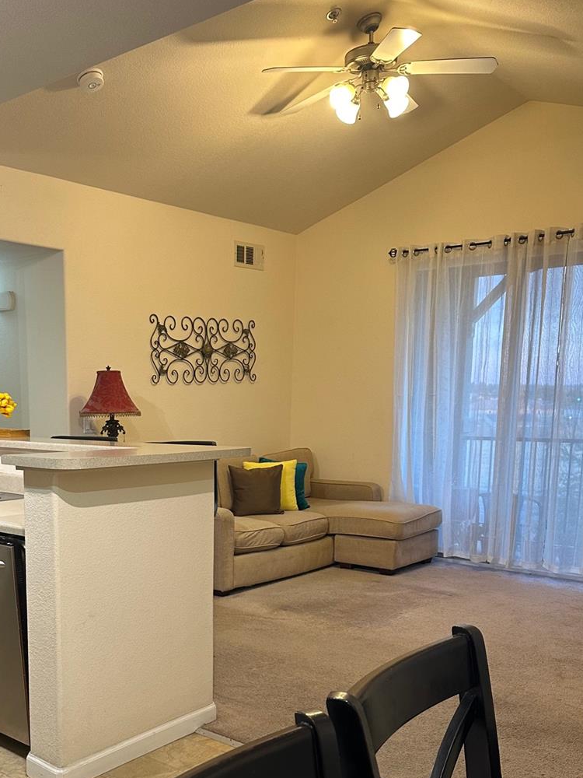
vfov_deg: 50.2
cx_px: 157
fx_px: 808
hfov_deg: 38.8
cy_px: 532
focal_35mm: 36
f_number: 1.78
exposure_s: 1/60
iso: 200
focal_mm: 6.86
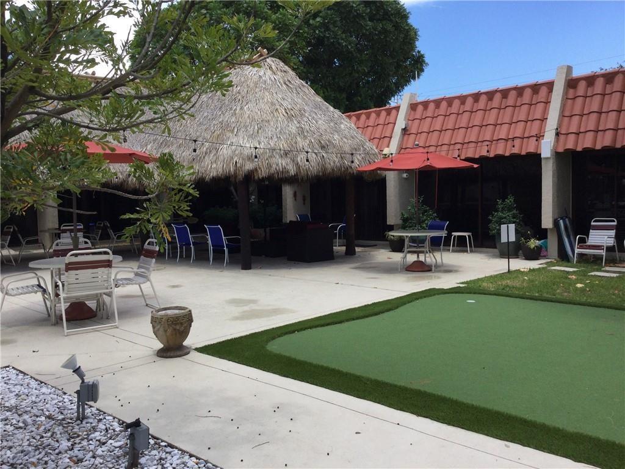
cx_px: 312
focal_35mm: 31
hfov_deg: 58.4
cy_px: 234
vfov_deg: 45.4
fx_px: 560
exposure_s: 1/715
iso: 25
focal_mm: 3.3
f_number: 2.4
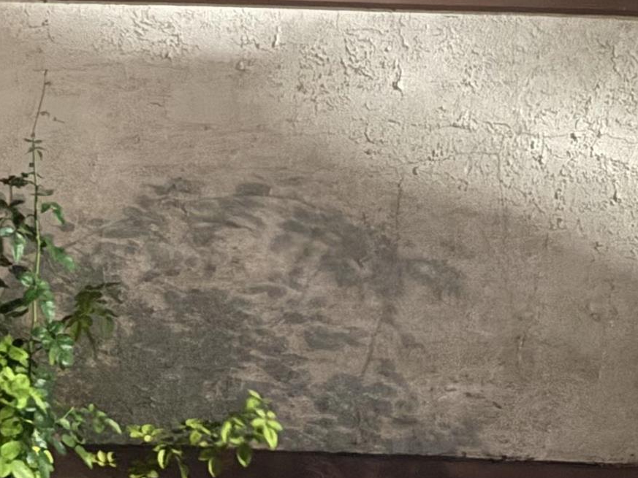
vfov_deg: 8.0
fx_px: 3373
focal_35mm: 183
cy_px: -236
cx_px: 175
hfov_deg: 10.8
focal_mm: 5.96
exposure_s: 1/5
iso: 320
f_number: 1.6
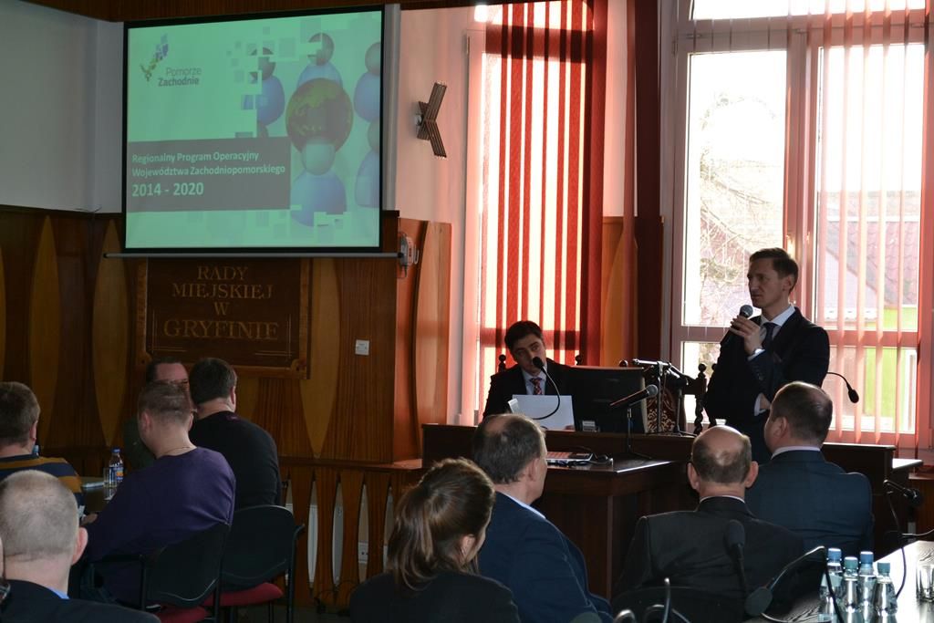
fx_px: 1868
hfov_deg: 28.1
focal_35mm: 72
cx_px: 467
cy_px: 312
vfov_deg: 18.9
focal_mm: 48
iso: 560
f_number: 5.6
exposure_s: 1/60
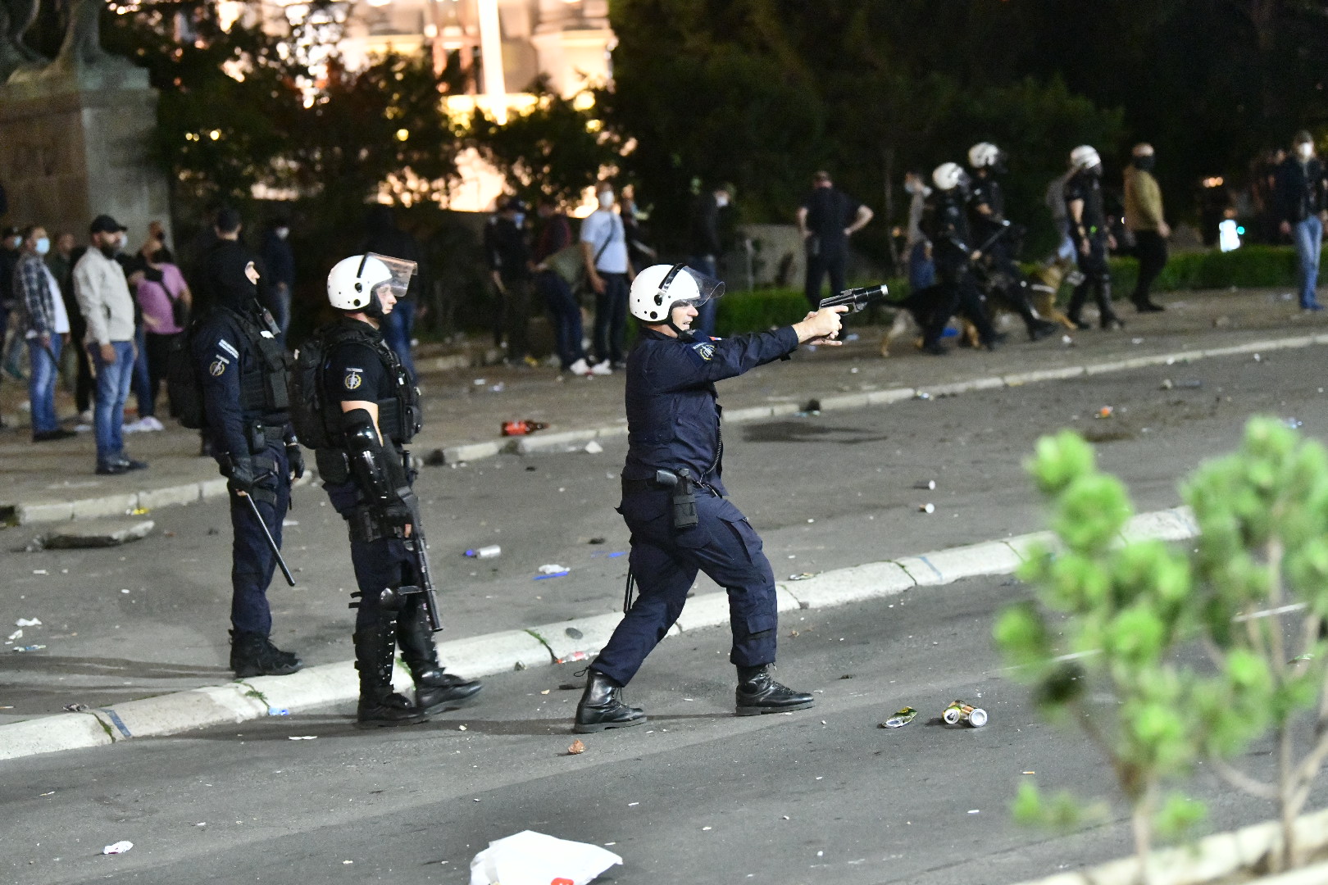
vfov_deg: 12.5
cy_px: 442
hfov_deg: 18.6
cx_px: 664
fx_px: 4057
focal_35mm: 110
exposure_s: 1/100
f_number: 3.5
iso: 16000
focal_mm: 110
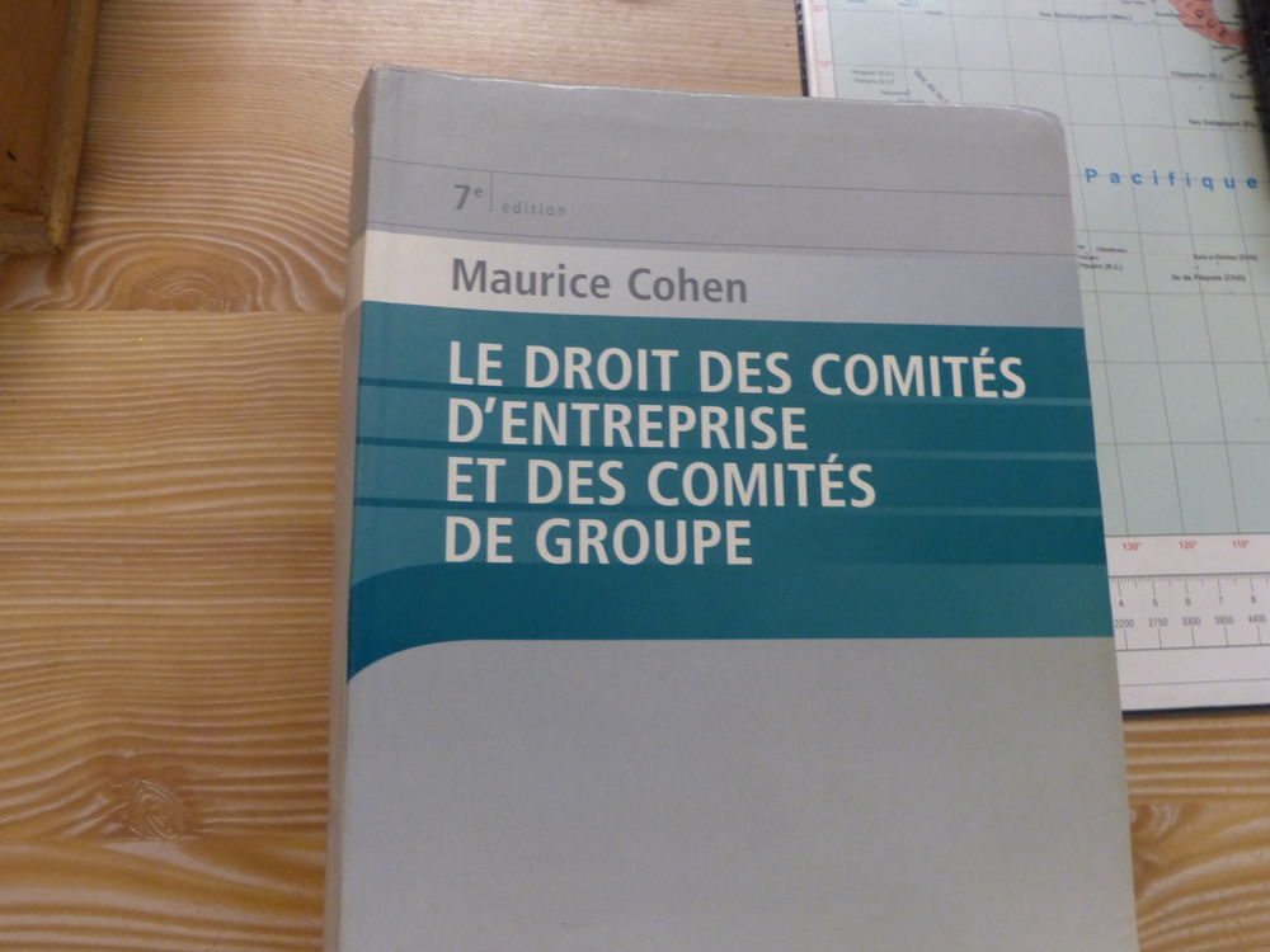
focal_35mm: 31
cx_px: 635
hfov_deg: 58.4
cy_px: 476
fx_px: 1137
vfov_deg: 45.4
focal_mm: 5.6
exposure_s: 1/10
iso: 400
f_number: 2.8
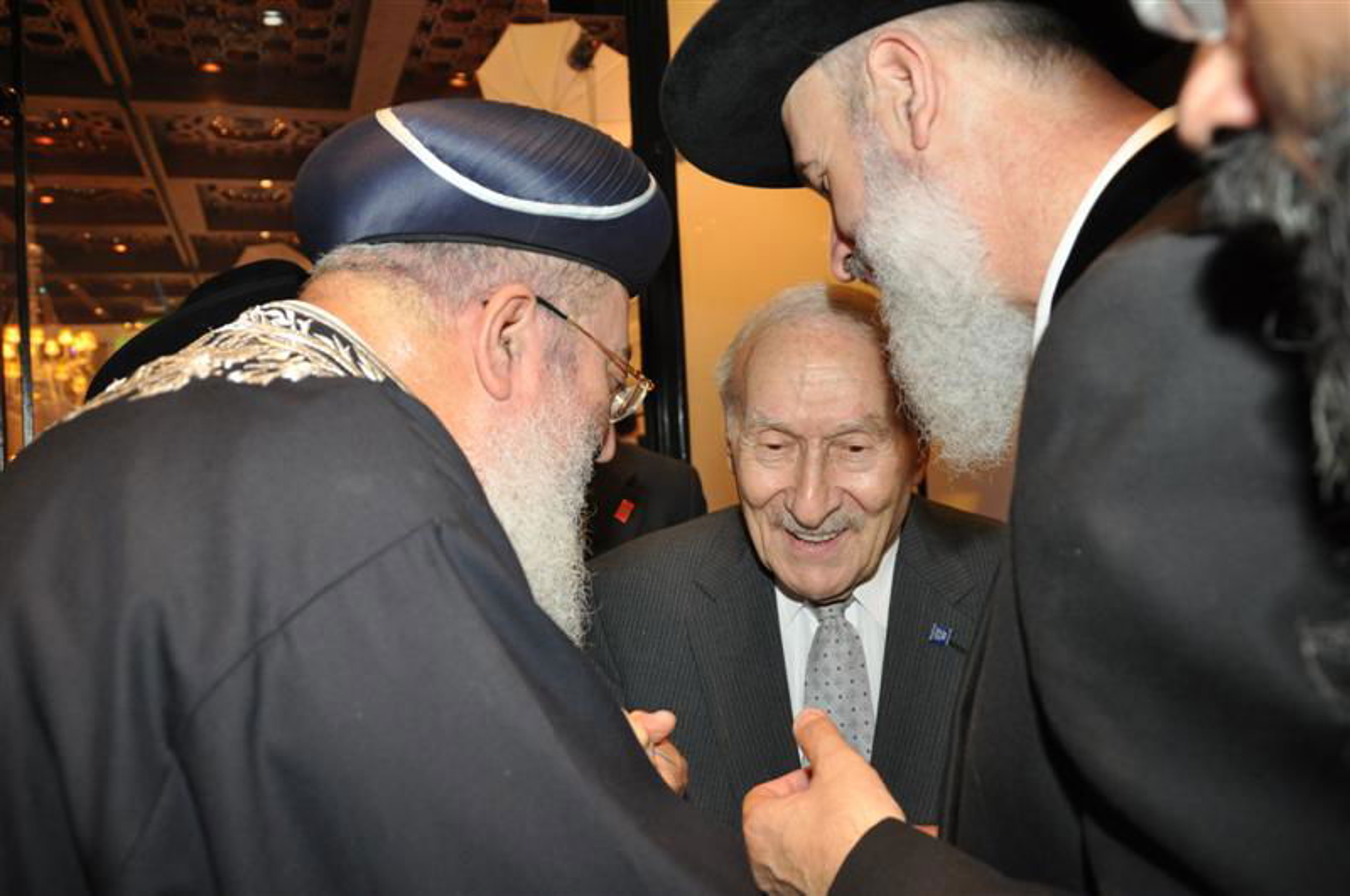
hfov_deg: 67.5
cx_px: 675
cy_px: 448
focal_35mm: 27
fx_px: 1011
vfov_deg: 47.8
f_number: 4
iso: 800
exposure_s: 1/60
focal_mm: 18
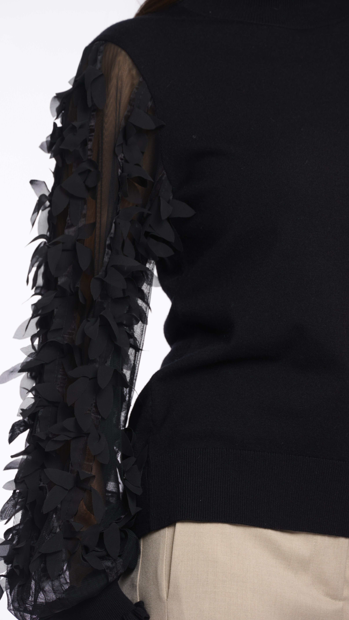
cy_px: 307
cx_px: 157
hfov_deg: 6.0
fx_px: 3323
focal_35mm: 202
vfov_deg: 10.7
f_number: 8
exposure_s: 1/200
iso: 125
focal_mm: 180
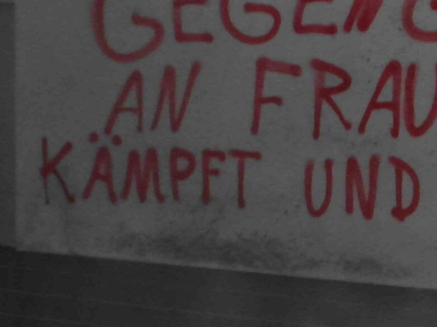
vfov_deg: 10.7
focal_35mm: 138
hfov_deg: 14.3
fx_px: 1742
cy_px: 219
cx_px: 237
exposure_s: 1/45
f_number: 3.4
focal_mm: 7.5
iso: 640
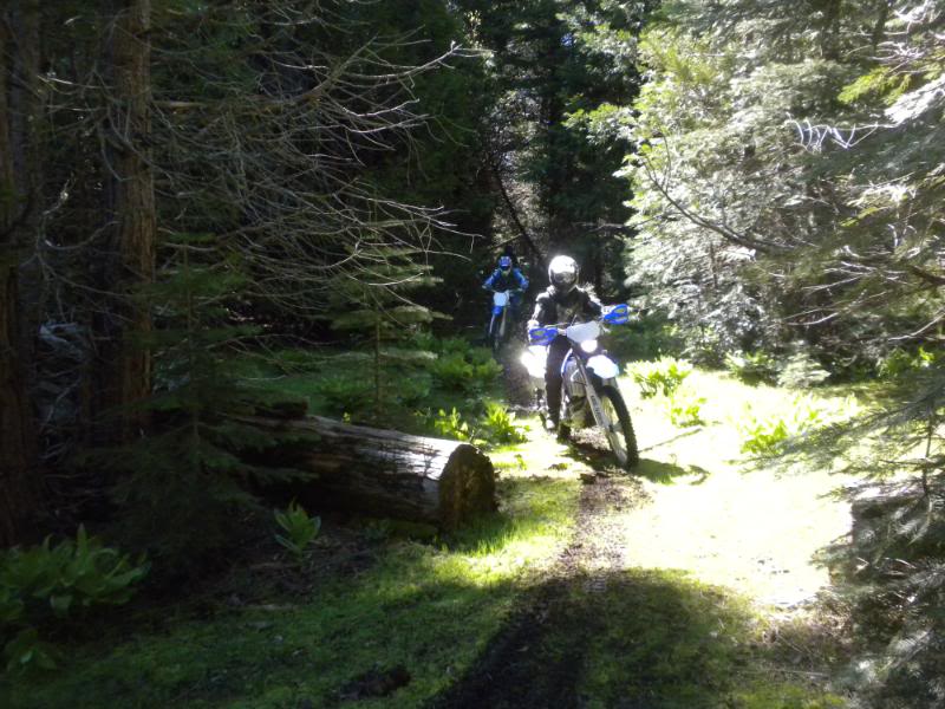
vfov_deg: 38.7
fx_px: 1010
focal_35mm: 37
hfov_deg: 50.1
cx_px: 472
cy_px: 354
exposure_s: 1/500
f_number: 3.5
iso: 400
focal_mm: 6.6
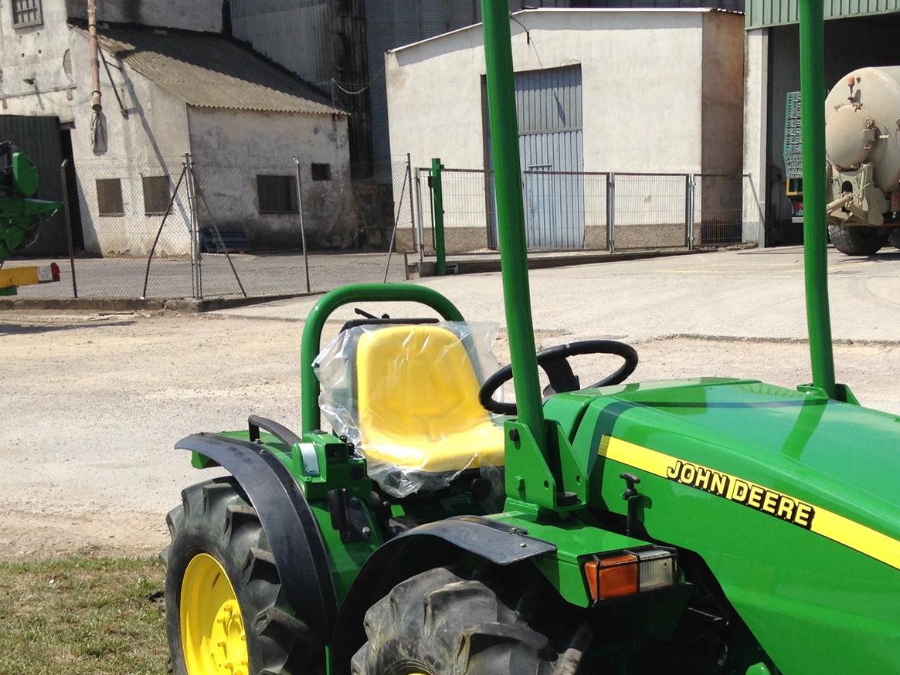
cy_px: 589
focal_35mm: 58
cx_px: 637
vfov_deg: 24.6
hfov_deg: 32.8
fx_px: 1508
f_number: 2.4
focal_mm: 4.12
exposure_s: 1/1938
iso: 50
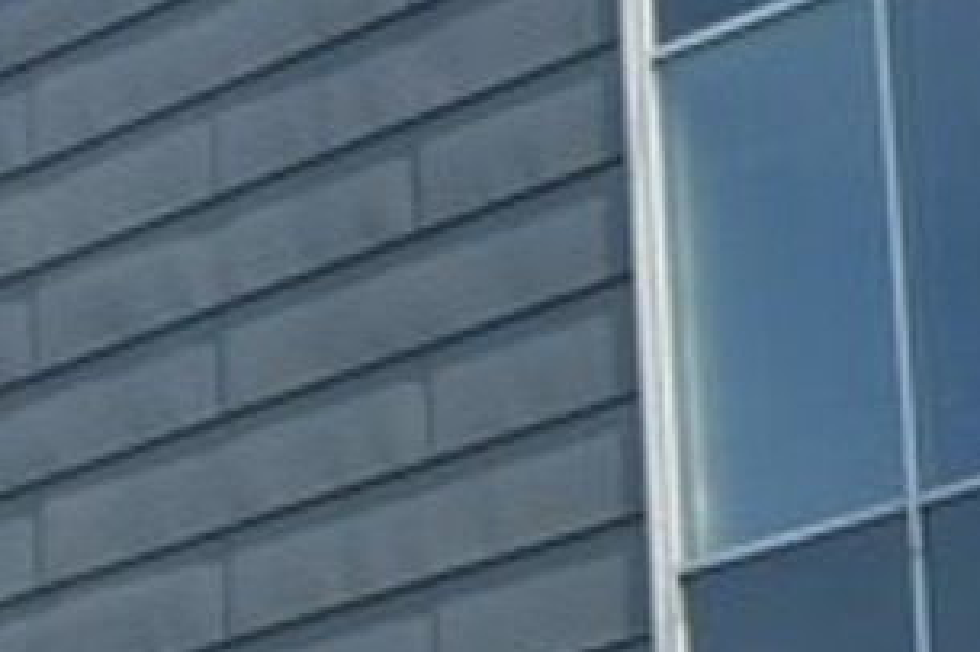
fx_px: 5795
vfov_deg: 6.4
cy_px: 536
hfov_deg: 9.5
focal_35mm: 213
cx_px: -300
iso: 100
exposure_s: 1/250
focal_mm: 20
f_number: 8
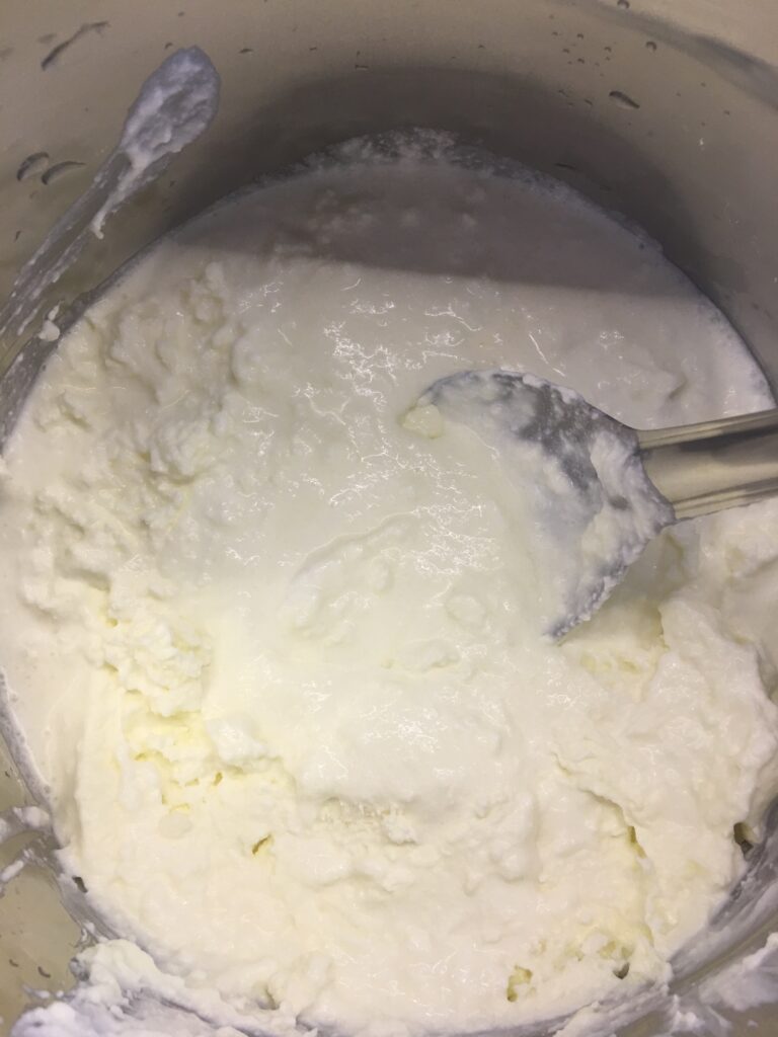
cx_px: 389
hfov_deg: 48.2
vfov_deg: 61.7
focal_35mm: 29
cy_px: 518
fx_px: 869
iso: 50
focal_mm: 4.15
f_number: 2.2
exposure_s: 1/17
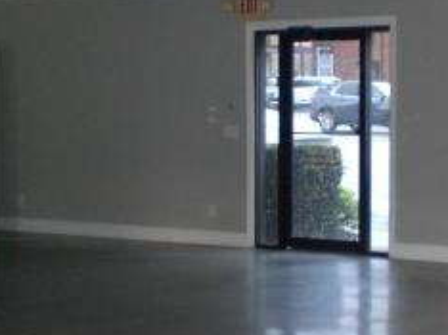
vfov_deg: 14.2
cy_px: 174
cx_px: 327
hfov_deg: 18.8
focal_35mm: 104
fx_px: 1345
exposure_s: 1/60
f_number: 3.1
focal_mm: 6.3
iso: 200
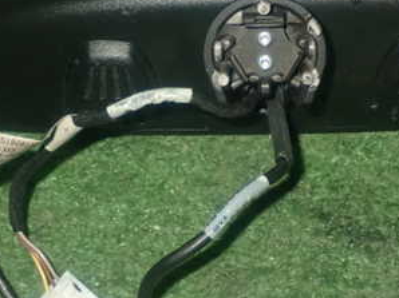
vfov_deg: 11.8
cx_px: 242
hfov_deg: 15.8
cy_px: 88
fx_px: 1440
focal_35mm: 125
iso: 1000
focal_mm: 11.09
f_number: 10
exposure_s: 1/60
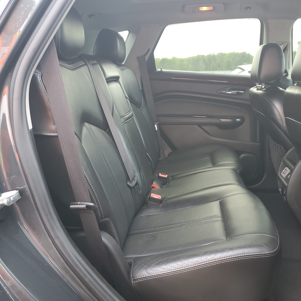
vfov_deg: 52.5
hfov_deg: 52.2
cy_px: 149
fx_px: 305
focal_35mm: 31
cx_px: 181
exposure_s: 1/60.2
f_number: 1.5
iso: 77
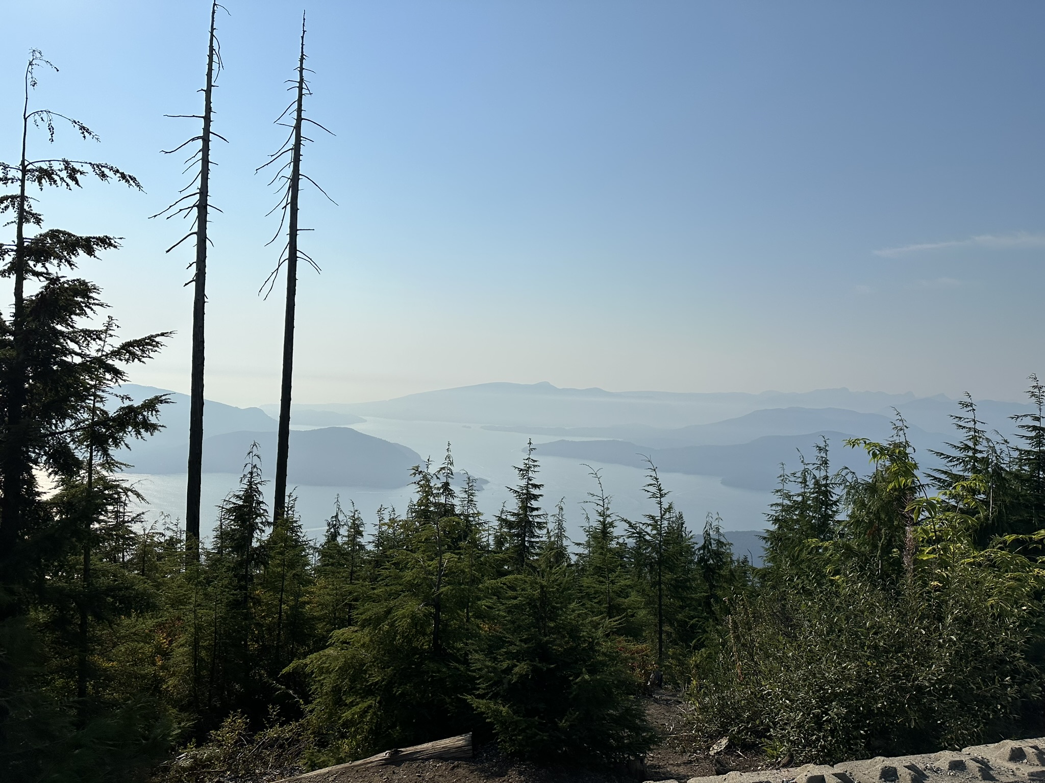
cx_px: 522
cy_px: 392
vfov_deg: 56.8
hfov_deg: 71.6
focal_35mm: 24
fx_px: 725
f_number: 1.78
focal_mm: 6.86
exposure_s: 1/18519
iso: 80
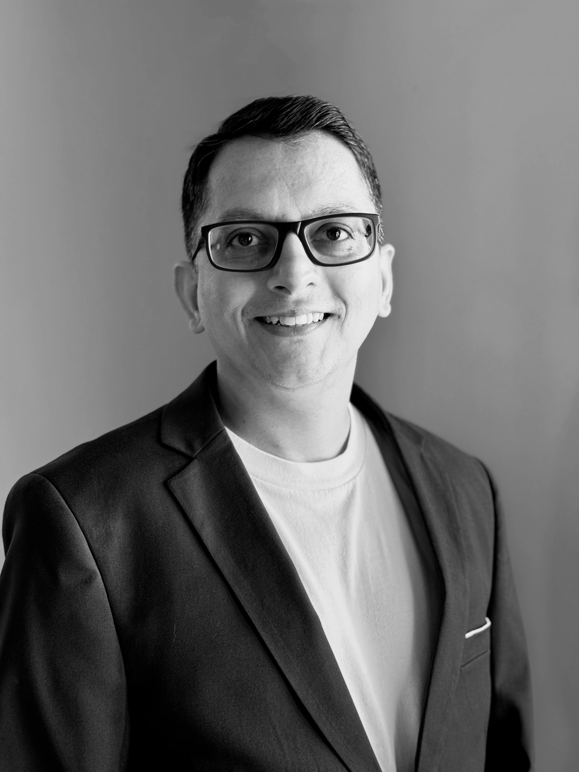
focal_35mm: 48
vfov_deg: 39.7
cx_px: 290
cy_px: 386
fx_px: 1070
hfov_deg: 30.3
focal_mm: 6.76
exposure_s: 1/60
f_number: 1.78
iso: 160
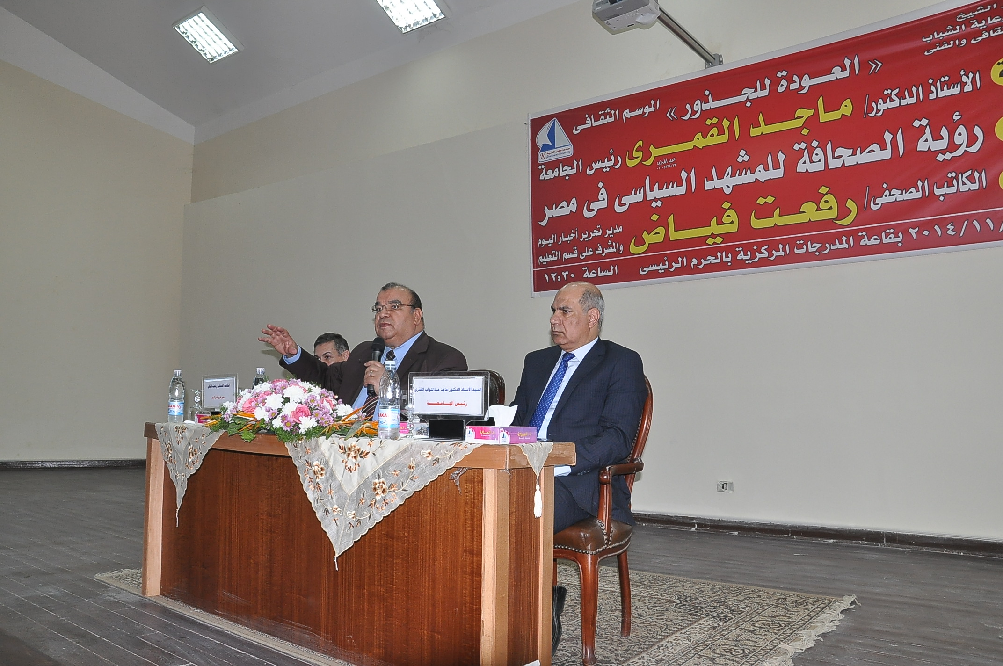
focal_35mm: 27
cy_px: 333
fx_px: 751
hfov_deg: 67.4
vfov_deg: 47.8
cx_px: 502
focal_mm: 18
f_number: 9
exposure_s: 1/60
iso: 1000
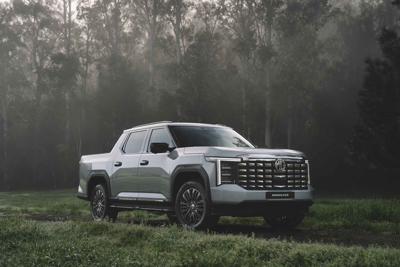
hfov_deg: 34.5
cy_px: 134
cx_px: 200
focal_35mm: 58
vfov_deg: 23.4
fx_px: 644
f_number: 4
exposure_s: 1/320
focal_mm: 58
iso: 100
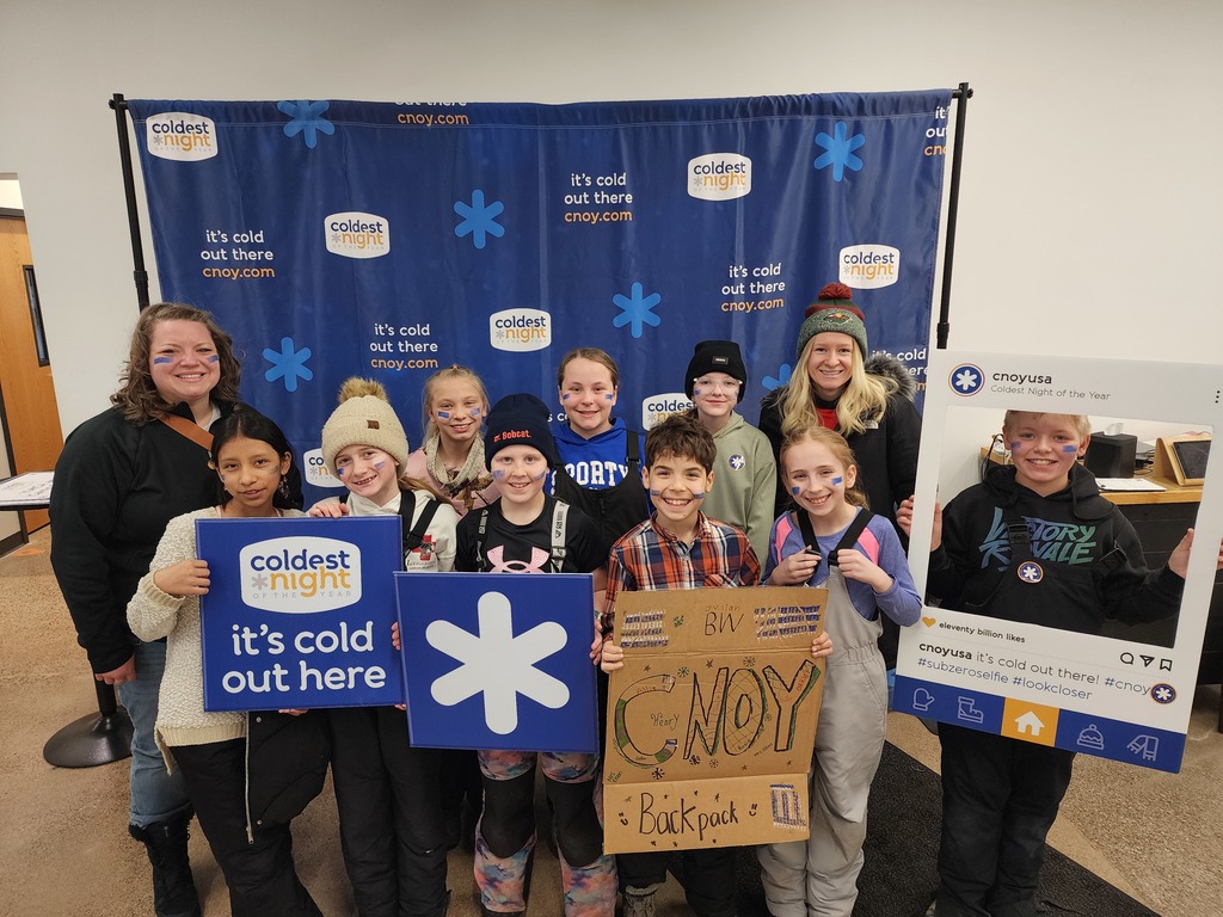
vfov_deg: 58.9
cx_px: 612
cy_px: 458
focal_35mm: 23
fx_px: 813
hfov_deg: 73.9
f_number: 1.8
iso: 125
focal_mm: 6.4
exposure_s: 1/120
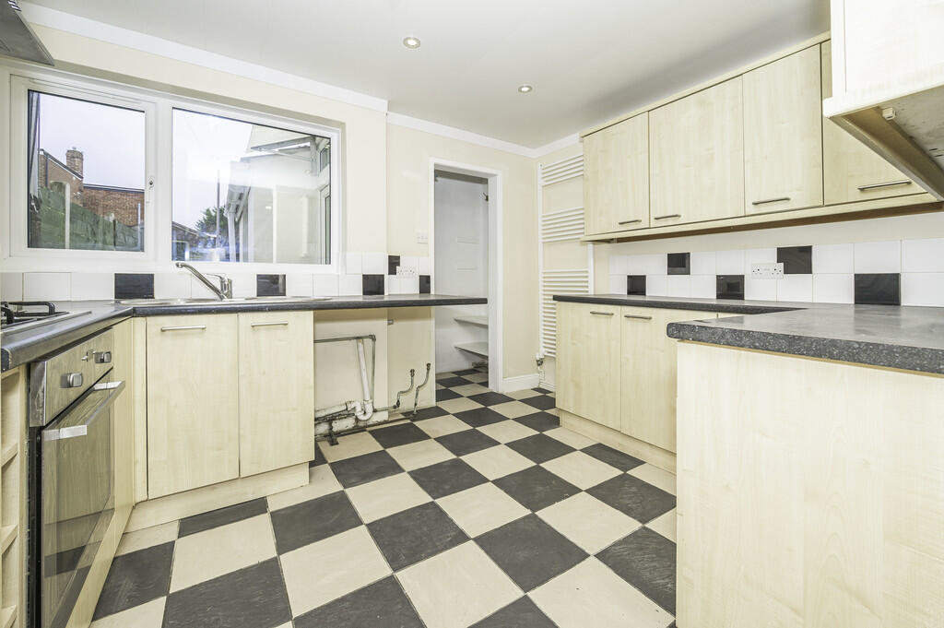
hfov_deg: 104.3
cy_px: 314
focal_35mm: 14
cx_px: 472
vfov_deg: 81.1
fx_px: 367
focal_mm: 14
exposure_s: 1/125
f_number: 7.1
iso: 400
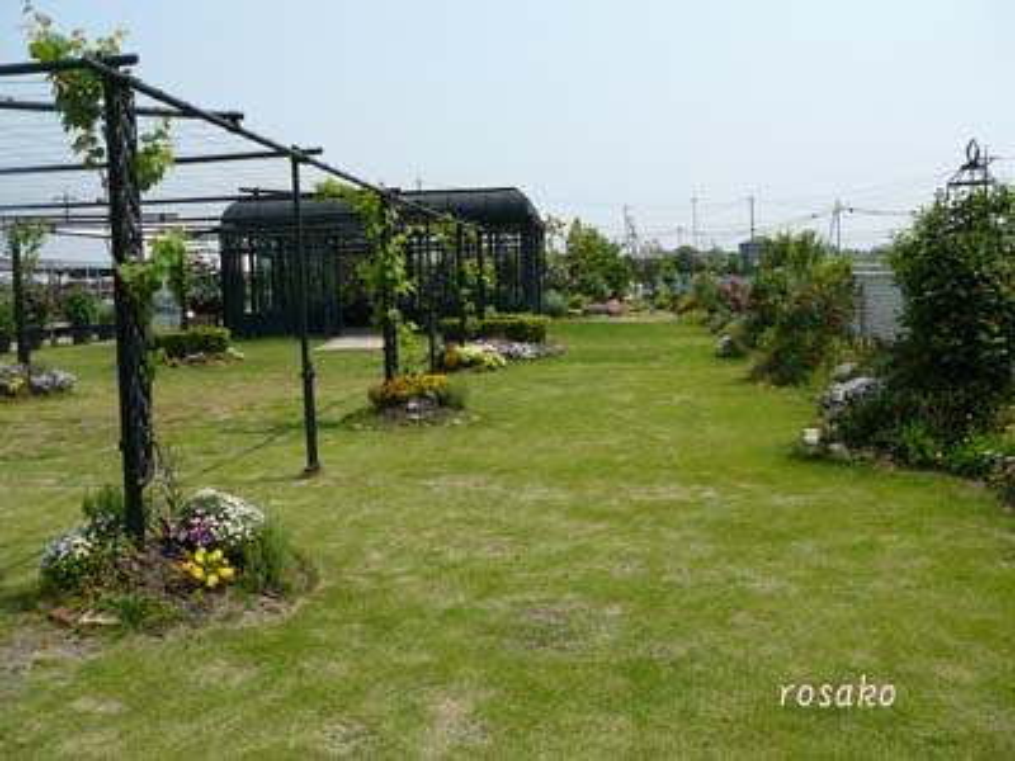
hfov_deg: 52.6
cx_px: 508
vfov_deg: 40.7
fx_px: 1026
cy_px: 380
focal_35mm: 35
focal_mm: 5.2
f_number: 5
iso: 80
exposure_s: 1/500
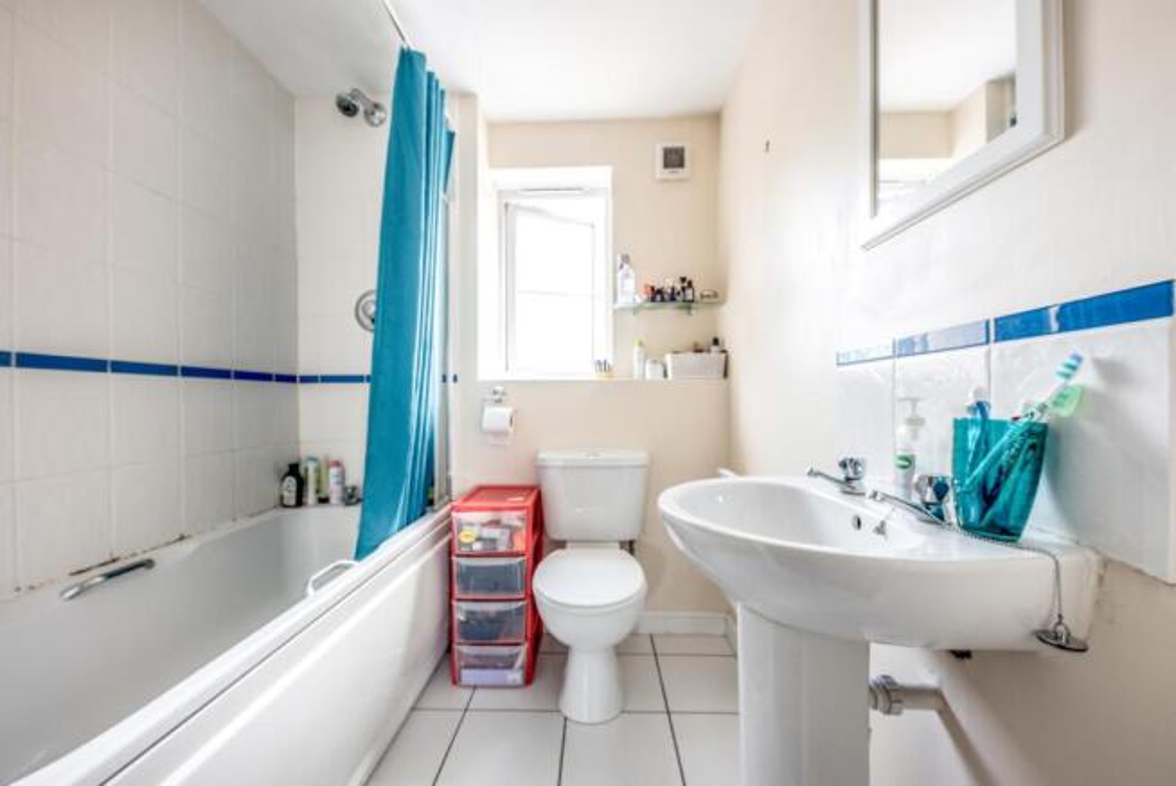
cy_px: 393
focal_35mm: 14
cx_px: 588
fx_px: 458
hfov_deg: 104.2
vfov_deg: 81.3
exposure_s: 1/10
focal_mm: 14
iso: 320
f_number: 10
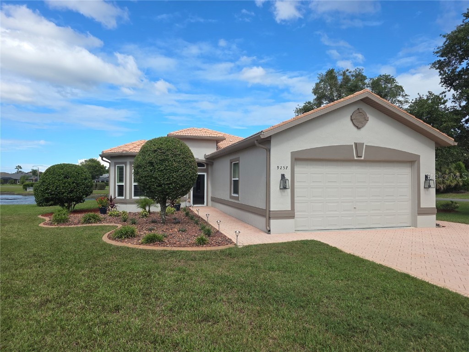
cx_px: 234
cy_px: 176
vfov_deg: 58.9
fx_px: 312
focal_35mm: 23
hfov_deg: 73.9
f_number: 1.7
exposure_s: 1/696
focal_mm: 6.3
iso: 12
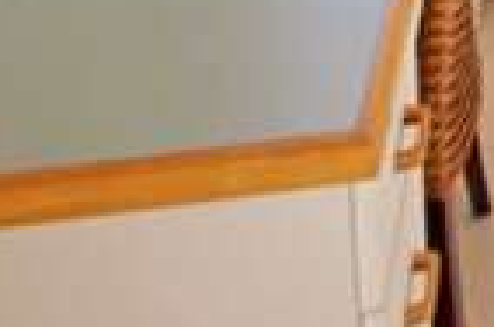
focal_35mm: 81
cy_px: -497
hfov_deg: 20.1
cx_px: 821
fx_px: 1109
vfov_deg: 12.5
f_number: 5
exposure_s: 1/100
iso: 400
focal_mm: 10
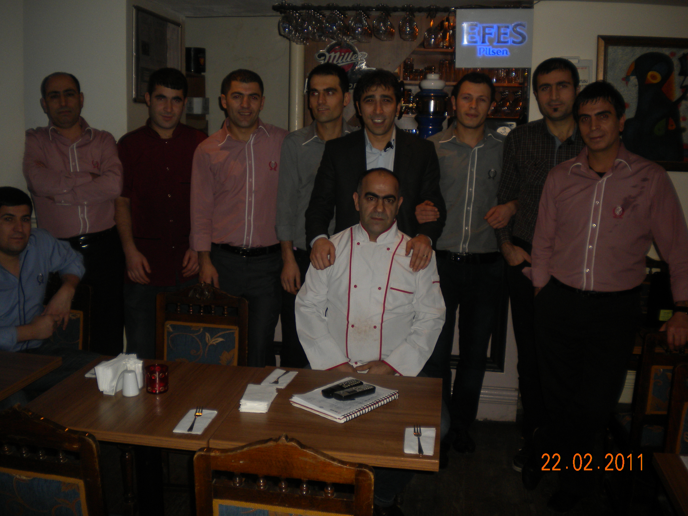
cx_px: 344
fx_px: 696
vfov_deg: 40.7
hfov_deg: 52.6
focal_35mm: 35
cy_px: 258
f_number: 3.1
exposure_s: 1/30
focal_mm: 6.3
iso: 100
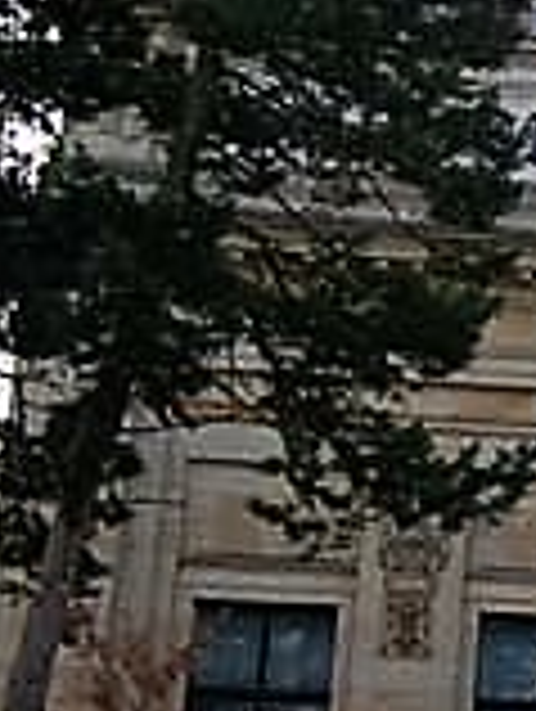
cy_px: 392
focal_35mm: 126
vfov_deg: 15.6
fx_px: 2591
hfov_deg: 10.4
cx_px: 1234
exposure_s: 1/160
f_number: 7.1
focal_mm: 23
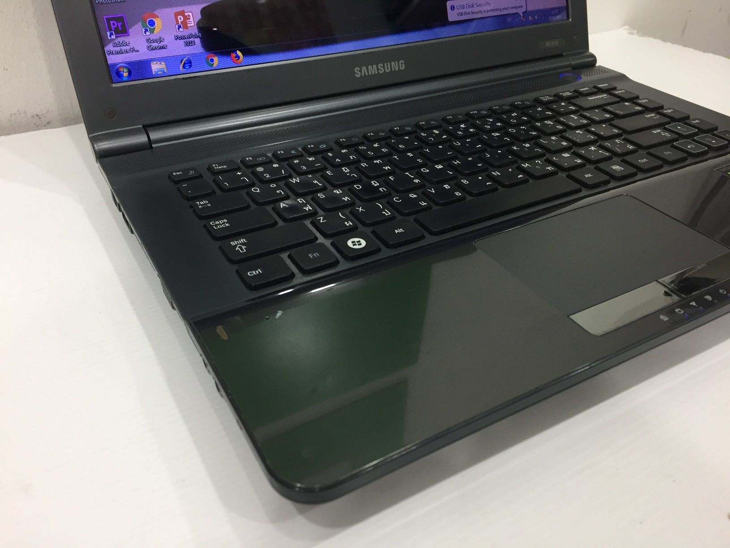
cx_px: 365
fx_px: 612
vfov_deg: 48.2
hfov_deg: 61.7
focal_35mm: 29
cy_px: 274
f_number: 2.2
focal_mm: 4.15
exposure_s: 1/33
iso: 100
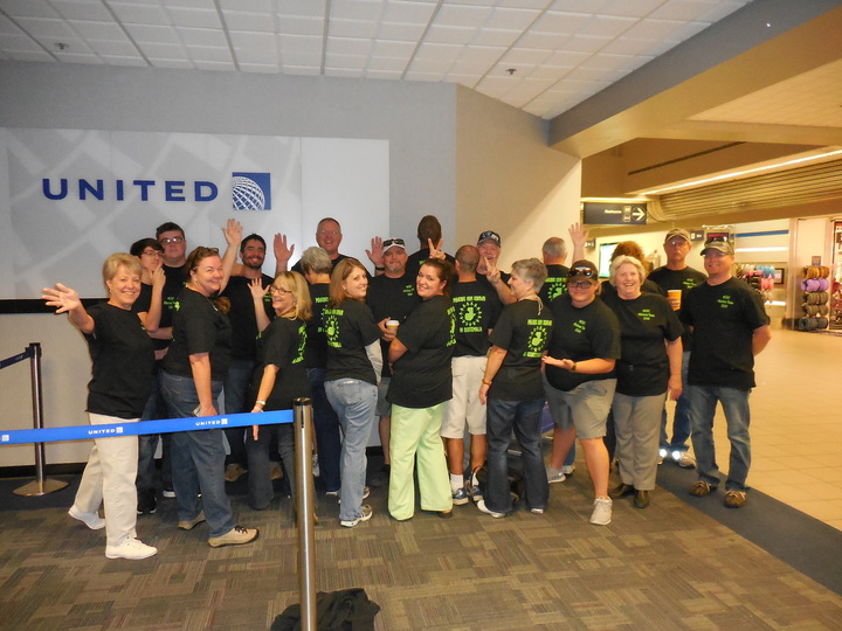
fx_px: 608
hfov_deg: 69.4
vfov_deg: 54.9
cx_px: 421
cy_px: 316
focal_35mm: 25
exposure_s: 1/25
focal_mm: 4.5
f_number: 3.7
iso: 1000
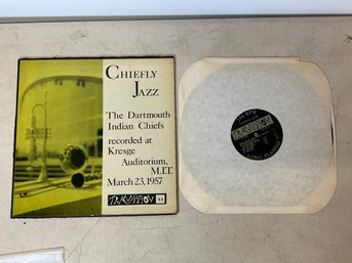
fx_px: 295
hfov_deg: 61.7
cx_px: 176
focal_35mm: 29
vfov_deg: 48.2
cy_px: 132
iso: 64
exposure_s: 1/121
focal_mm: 3
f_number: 1.8
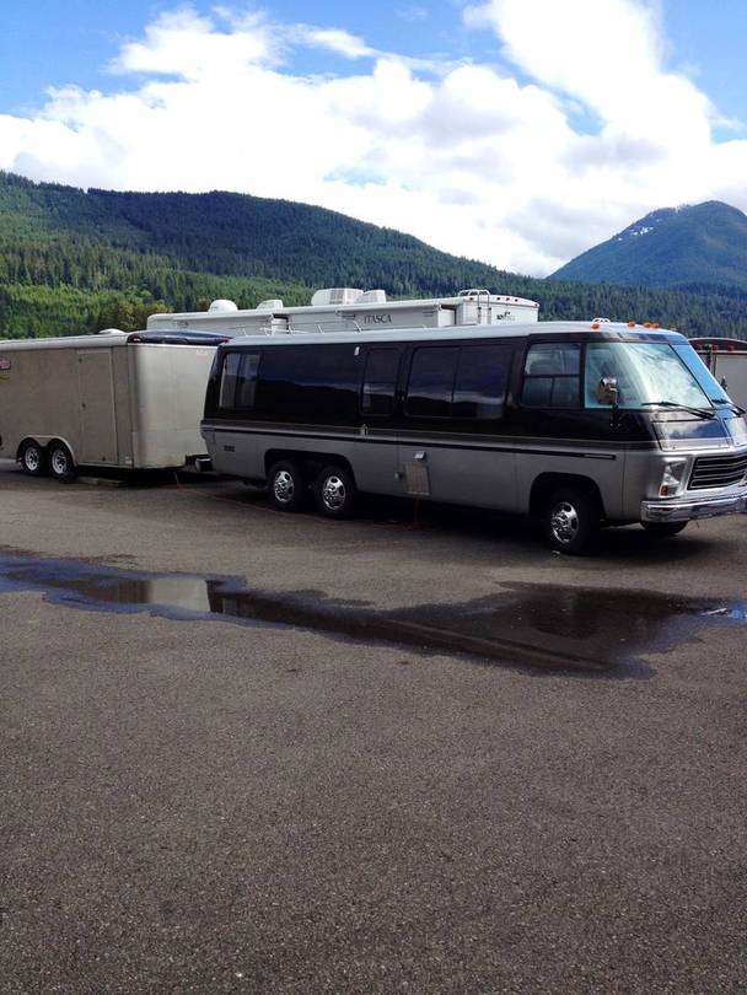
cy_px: 498
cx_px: 374
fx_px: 1007
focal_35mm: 35
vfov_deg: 52.6
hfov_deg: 40.7
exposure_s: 1/1151
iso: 64
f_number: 2.4
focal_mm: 4.28
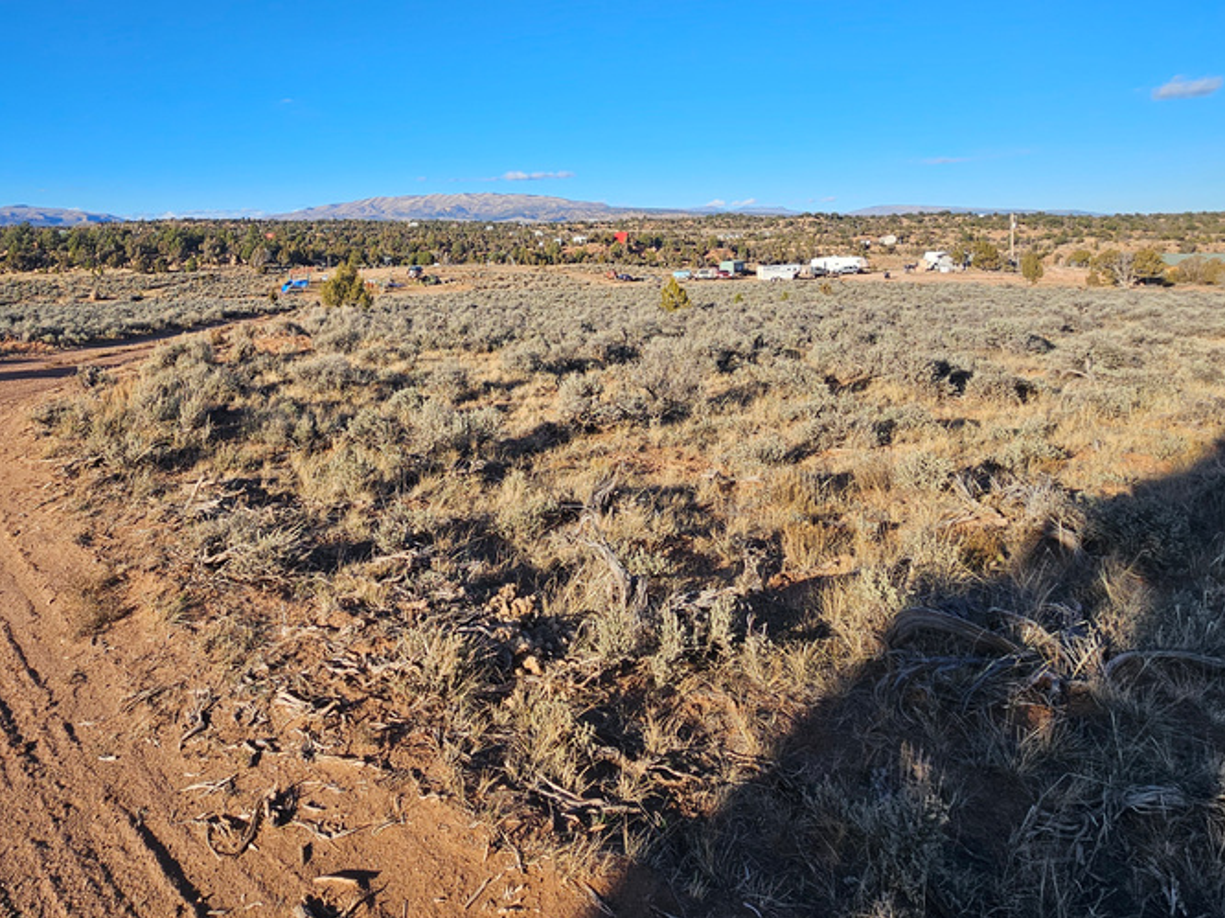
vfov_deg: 63.2
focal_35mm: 20
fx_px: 708
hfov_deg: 79.5
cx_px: 427
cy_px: 265
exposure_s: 1/1714
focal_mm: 2.2
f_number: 2.2
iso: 50
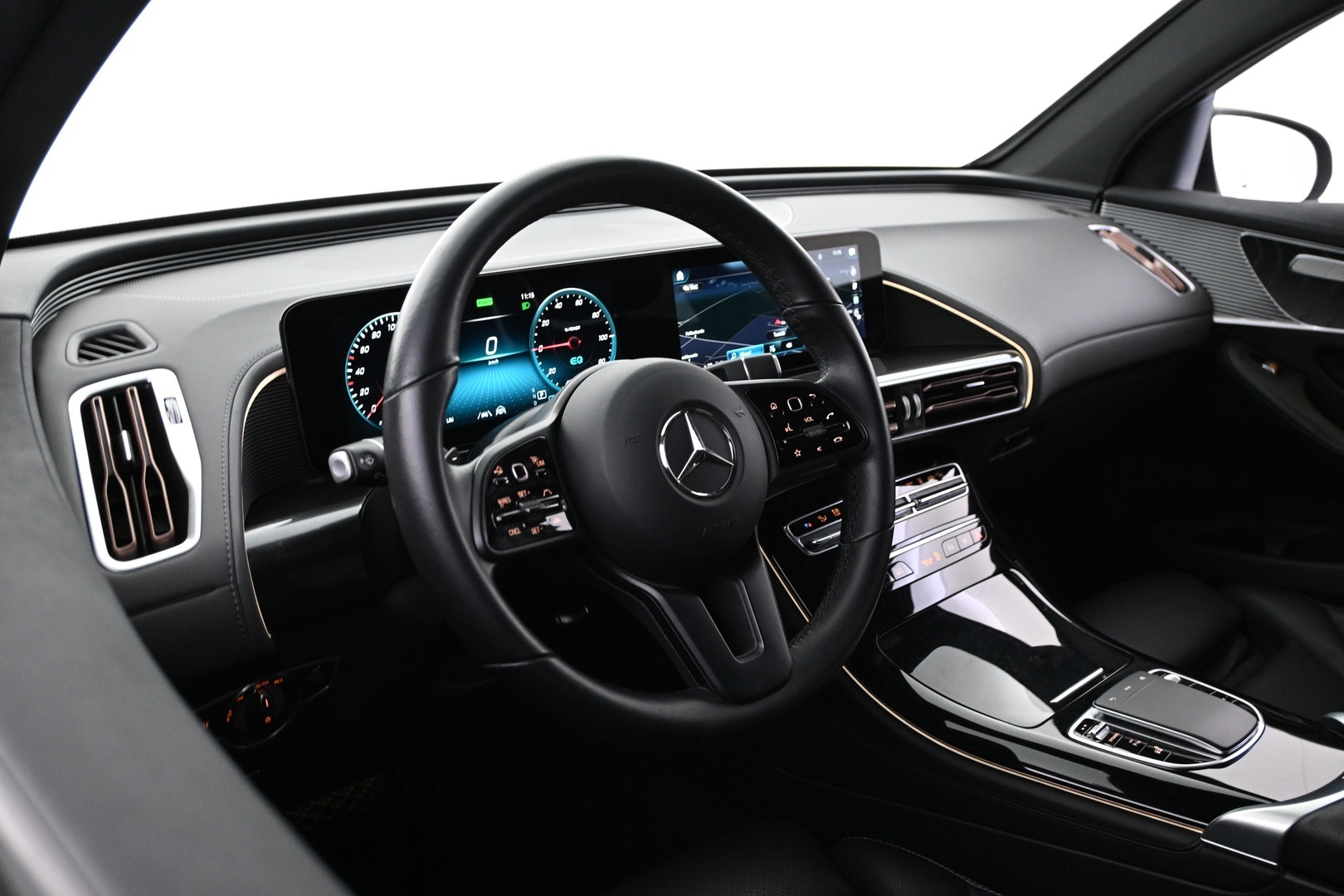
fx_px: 1148
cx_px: 672
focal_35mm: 31
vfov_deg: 42.6
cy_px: 448
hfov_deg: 60.7
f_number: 3.8
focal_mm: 20.5
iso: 1600
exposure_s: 1/20
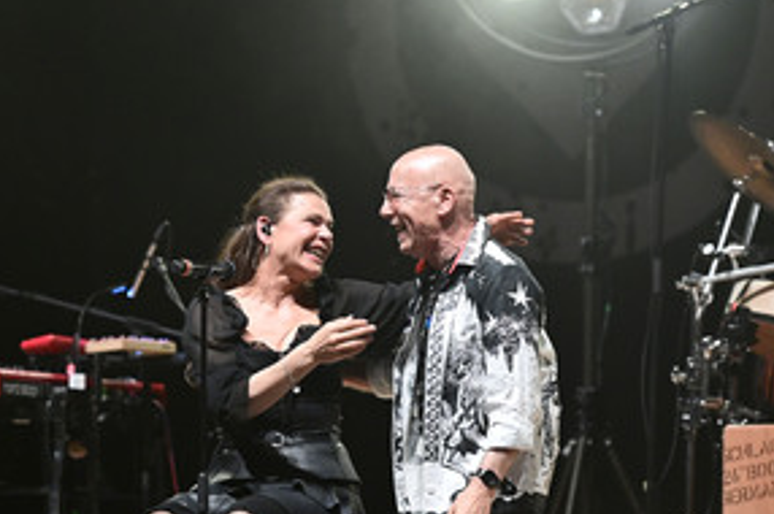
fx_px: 4746
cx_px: 240
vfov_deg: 6.2
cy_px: 371
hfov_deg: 9.3
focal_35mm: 221
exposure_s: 1/500
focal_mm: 140
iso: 3200
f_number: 3.2
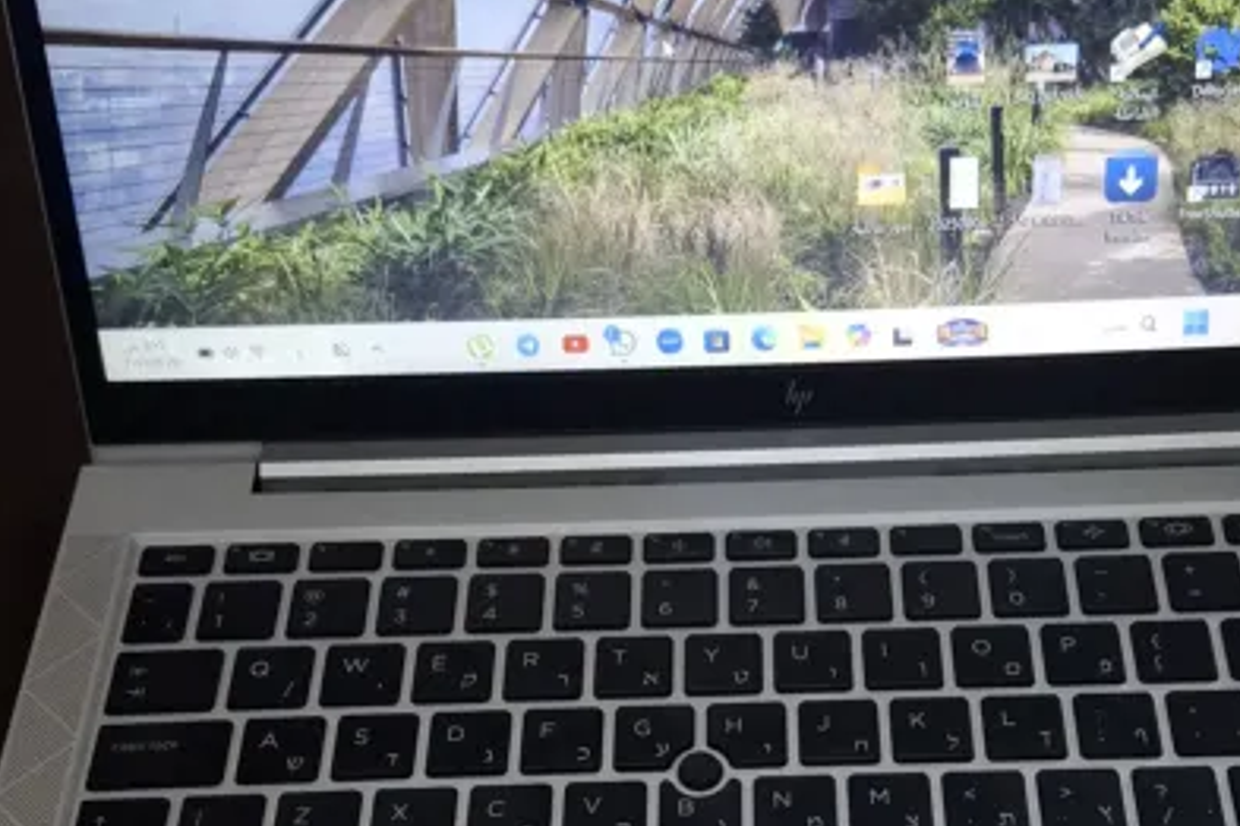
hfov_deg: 48.9
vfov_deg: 33.3
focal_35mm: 39
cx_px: 805
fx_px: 1343
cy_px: 653
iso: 320
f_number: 1.8
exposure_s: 1/50
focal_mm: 5.54
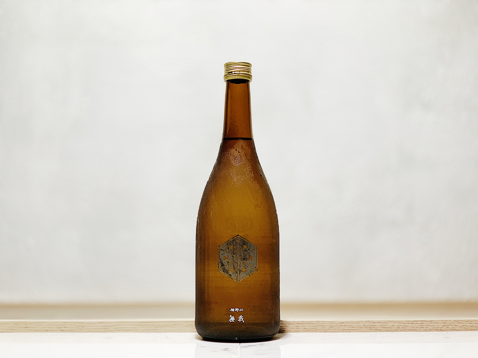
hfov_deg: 36.8
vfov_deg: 28.0
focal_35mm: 52
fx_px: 718
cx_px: 239
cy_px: 179
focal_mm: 6
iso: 125
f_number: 2.4
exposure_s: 1/74
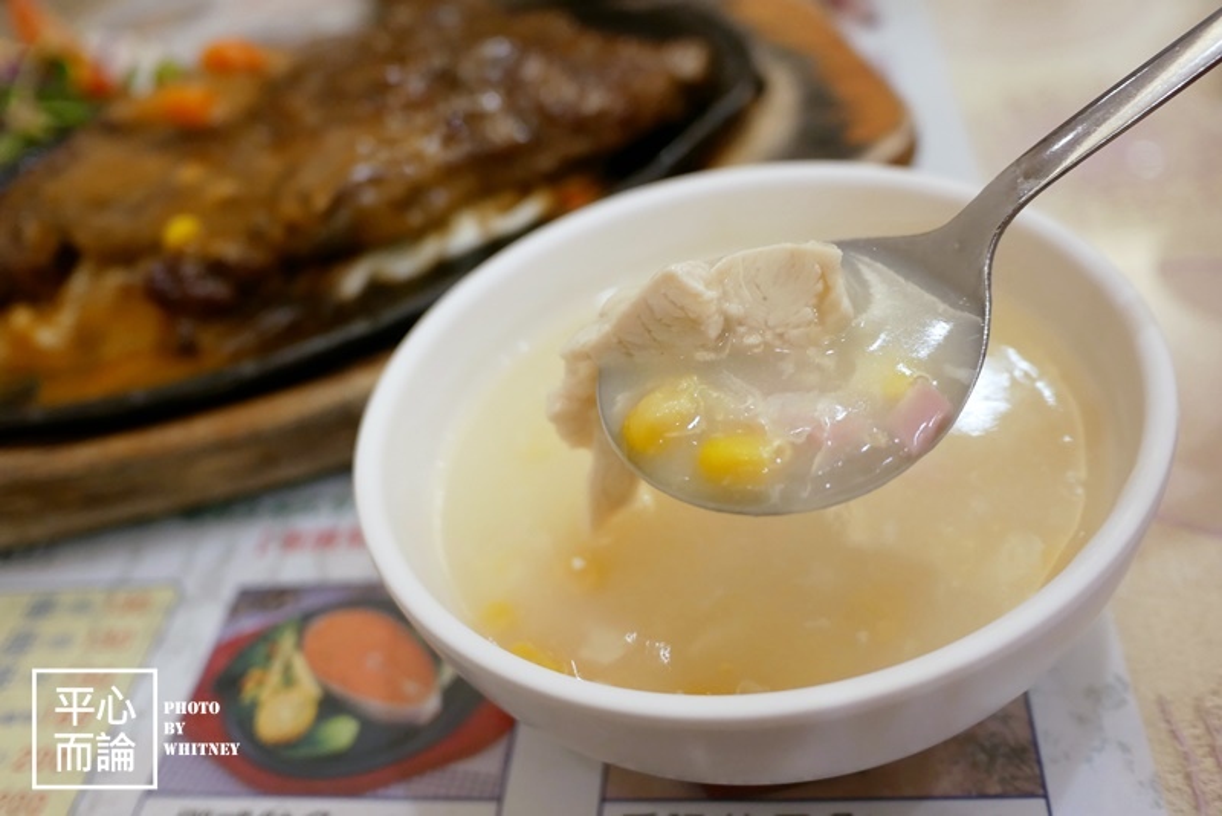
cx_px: 611
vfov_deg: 45.0
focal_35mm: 29
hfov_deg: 63.6
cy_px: 408
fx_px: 985
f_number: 2.5
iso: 800
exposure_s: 1/125
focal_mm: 14
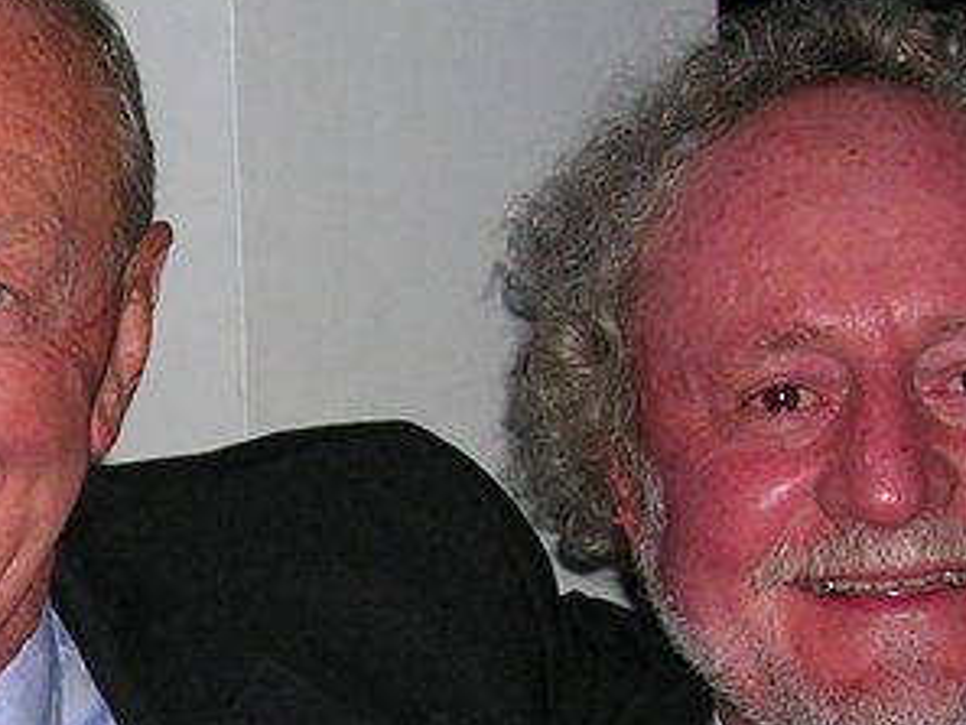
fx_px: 3573
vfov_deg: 11.5
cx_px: -159
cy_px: 705
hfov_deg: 14.9
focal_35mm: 128
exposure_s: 1/60.1
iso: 50
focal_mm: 5.8
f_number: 2.8
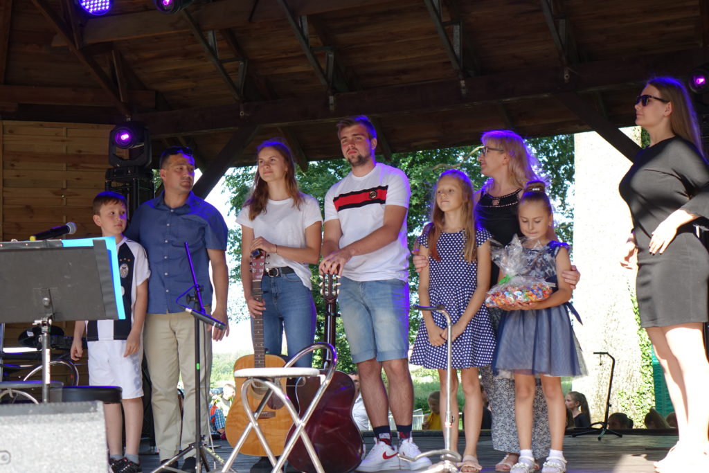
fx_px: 1359
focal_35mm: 69
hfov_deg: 29.2
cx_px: 354
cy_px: 236
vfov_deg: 19.7
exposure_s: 1/200
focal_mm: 25.23
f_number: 2.8
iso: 125
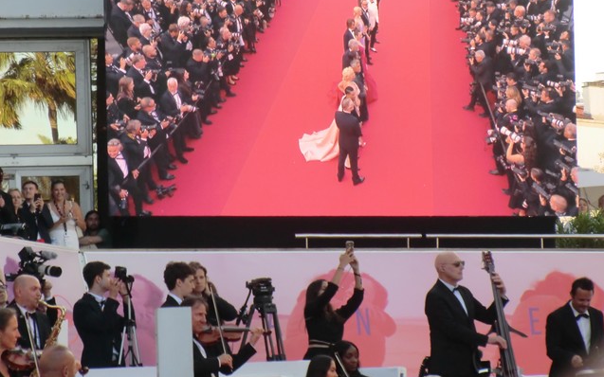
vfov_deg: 5.1
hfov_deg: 8.2
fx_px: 4197
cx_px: 302
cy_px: 157
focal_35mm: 255
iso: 250
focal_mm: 43
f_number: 5.7
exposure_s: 1/250
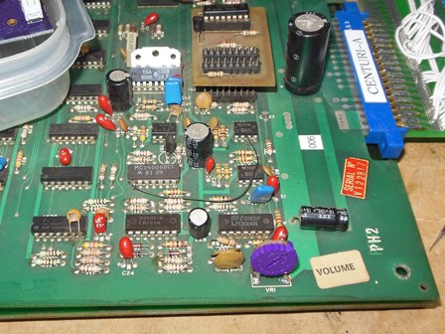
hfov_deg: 61.7
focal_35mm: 29
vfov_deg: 48.2
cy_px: 167
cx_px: 222
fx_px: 373
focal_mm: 5.2
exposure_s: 1/25
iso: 200
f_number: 6.7
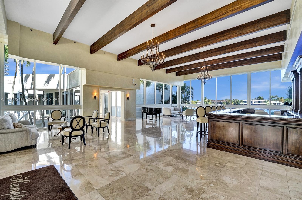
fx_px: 117
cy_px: 100
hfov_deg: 104.3
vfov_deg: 81.1
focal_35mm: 14
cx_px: 151
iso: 1250
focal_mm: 14
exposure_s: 1/400
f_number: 5
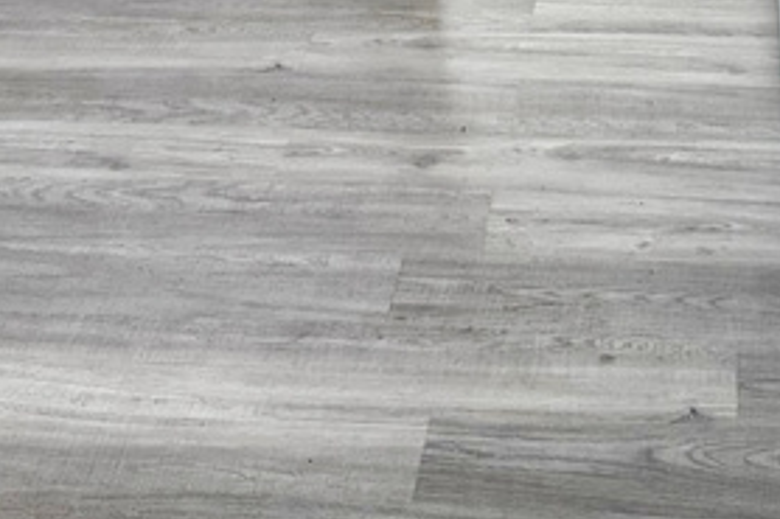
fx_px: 1992
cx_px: 491
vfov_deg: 13.4
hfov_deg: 22.1
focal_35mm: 92
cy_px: -415
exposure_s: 1/60
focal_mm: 6.76
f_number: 1.78
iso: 500
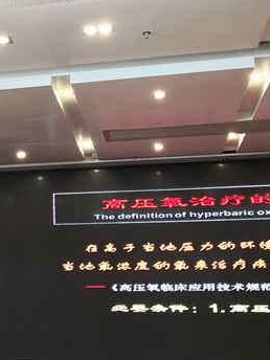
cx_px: 5
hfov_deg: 25.4
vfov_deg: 34.9
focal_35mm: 55
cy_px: 154
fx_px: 572
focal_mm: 3.95
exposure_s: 1/100
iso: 500
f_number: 1.6
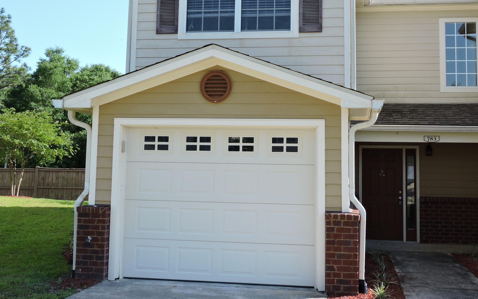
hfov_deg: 44.3
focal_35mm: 45
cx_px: 266
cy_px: 101
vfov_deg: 28.4
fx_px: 586
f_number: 3.8
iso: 100
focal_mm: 6.3
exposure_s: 1/500
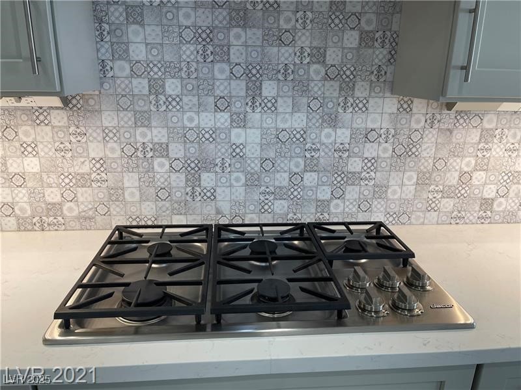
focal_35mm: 26
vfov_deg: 53.1
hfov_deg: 67.3
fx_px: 391
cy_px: 195
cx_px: 260
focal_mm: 5.1
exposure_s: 1/120
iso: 80
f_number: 1.6
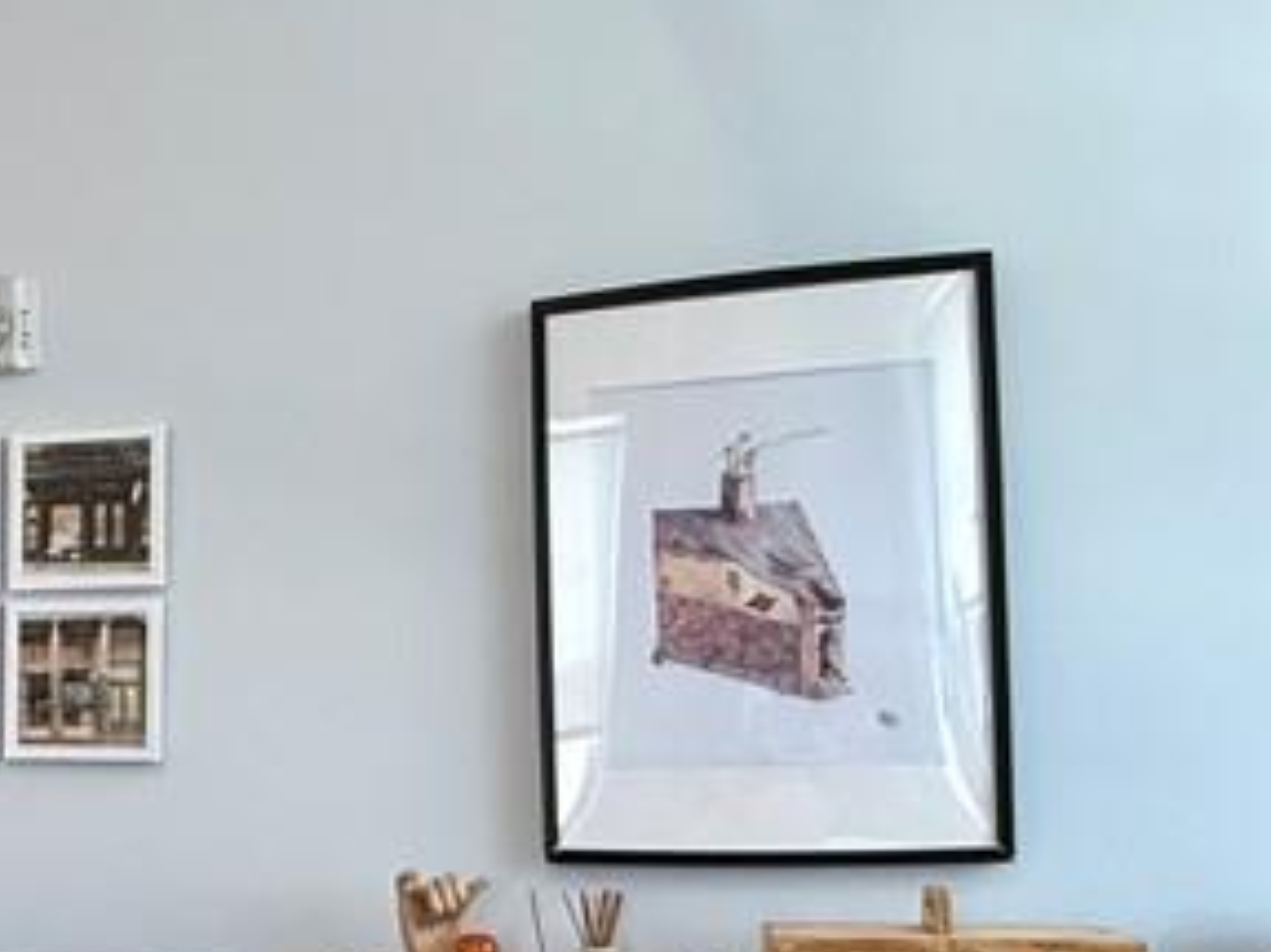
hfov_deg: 34.0
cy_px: 731
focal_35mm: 50
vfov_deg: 28.6
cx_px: -71
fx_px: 1835
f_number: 2.2
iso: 320
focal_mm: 2.22
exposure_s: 1/120
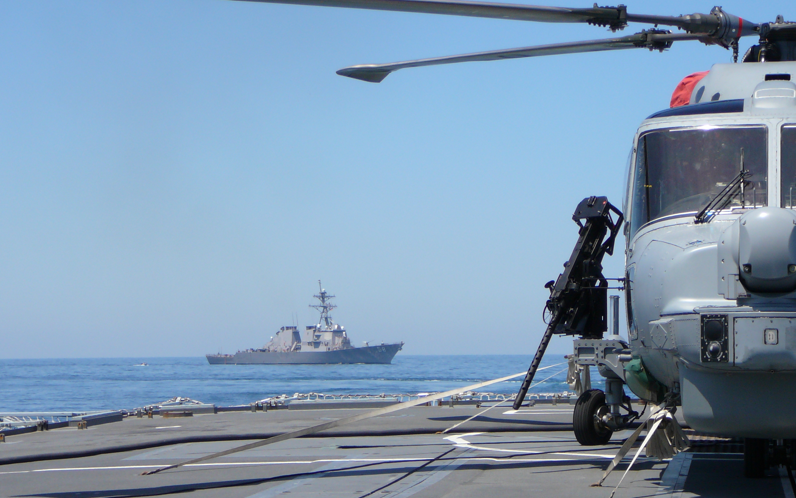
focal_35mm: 112
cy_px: 267
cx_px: 397
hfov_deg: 18.6
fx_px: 2430
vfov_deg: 11.7
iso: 80
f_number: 3.9
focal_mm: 15.6
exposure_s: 1/800
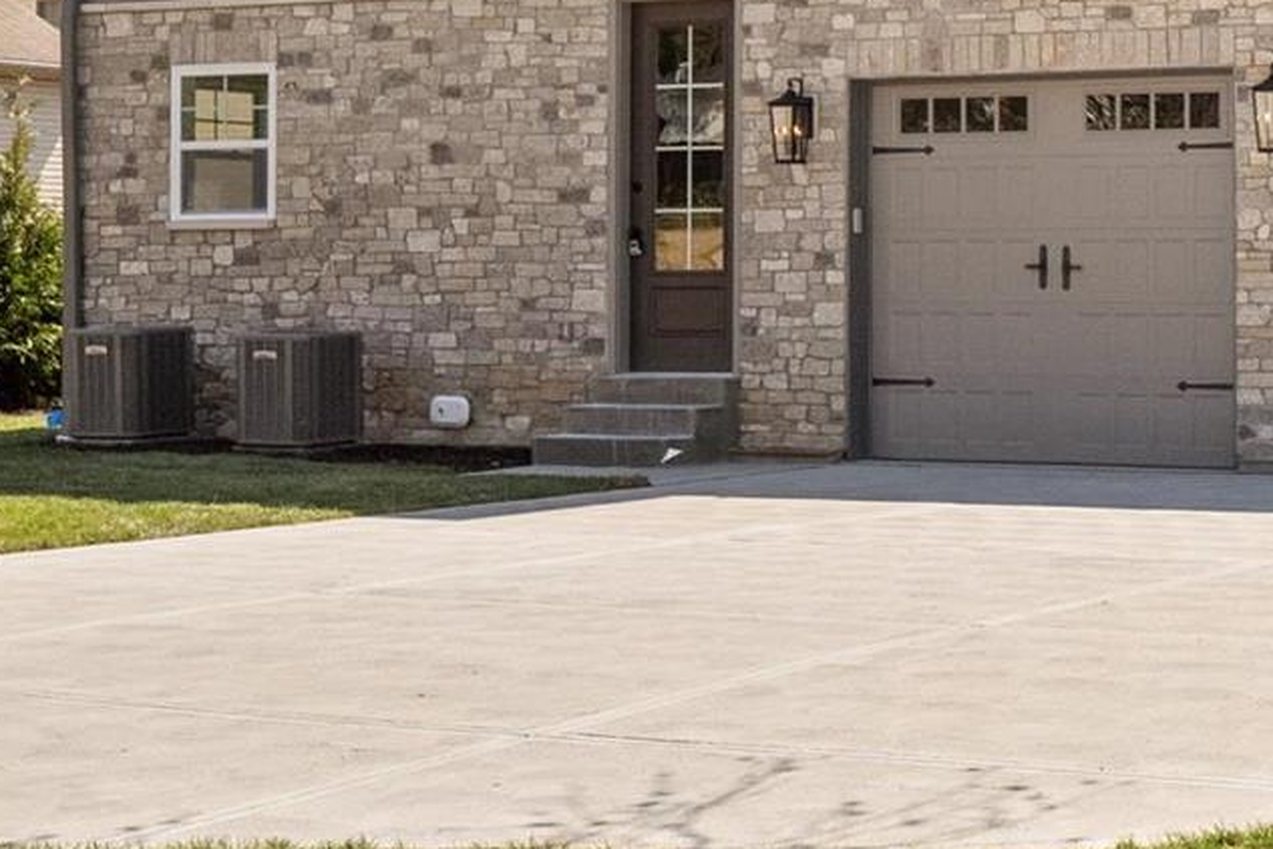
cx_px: 1404
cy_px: -36
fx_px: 3218
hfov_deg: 21.2
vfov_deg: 14.7
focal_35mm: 91
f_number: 8
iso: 400
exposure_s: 1/640
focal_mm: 18
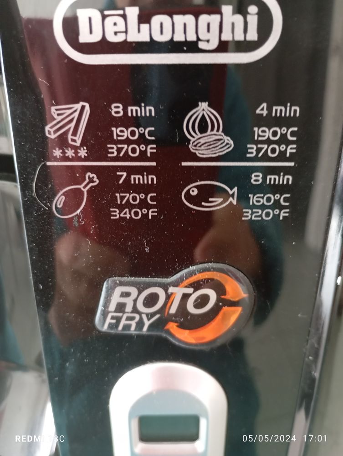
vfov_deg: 63.4
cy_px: 228
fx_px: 369
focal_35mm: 28
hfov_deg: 49.9
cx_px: 172
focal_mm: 4.27
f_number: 1.8
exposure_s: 1/20
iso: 2249
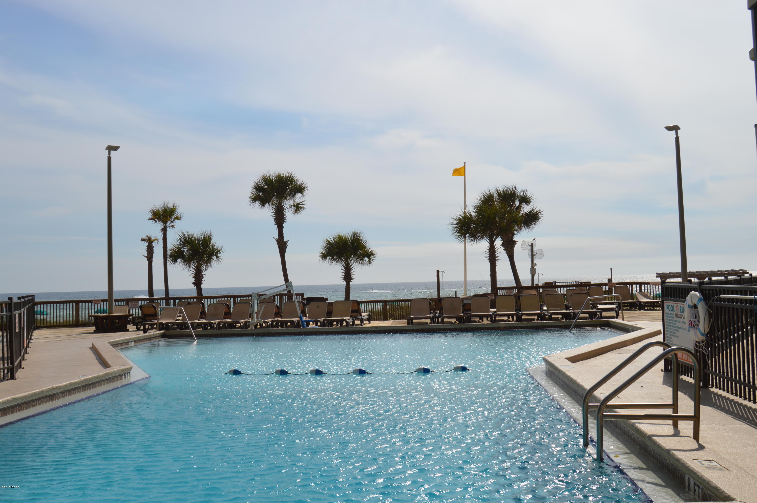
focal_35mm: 34
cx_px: 378
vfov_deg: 38.3
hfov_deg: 55.2
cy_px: 252
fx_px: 725
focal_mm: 23
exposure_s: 1/400
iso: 100
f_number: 10
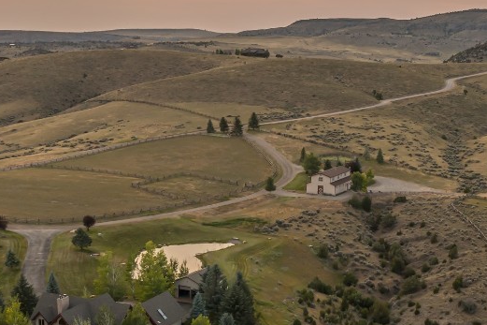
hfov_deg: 32.3
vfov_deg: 21.7
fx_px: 838
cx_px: 302
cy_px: 238
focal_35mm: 62
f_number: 8
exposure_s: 1/60
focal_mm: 10.26
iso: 100
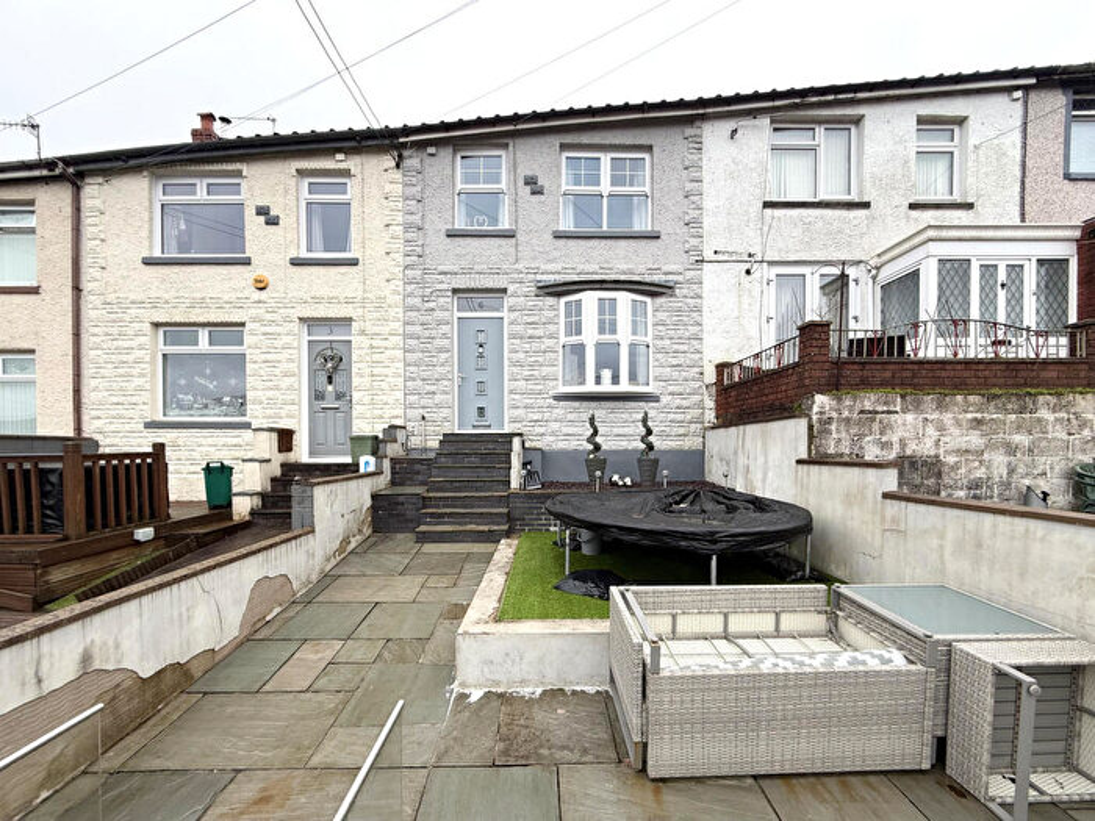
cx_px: 548
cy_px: 410
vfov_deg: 85.7
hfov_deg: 102.1
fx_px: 443
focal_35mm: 14
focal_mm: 2.22
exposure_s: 1/119
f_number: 2.2
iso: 50
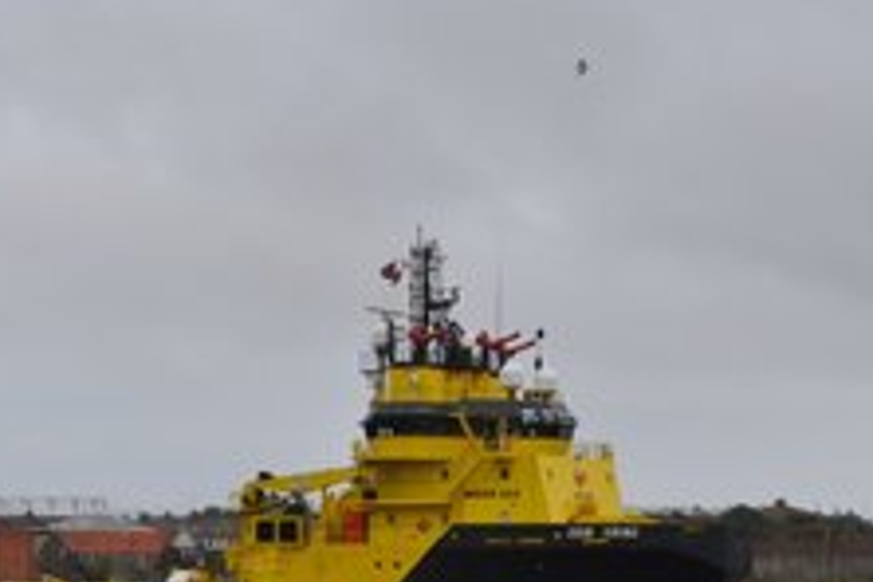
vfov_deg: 12.7
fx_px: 2619
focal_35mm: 108
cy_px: 409
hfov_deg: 18.9
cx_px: 354
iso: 200
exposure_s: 1/250
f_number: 8
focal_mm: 40
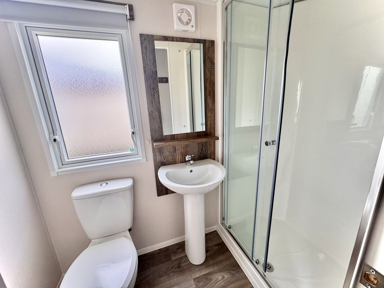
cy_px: 144
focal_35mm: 14
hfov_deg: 102.1
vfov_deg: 85.7
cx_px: 192
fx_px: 155
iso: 200
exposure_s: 1/99
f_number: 2.2
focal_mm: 2.22
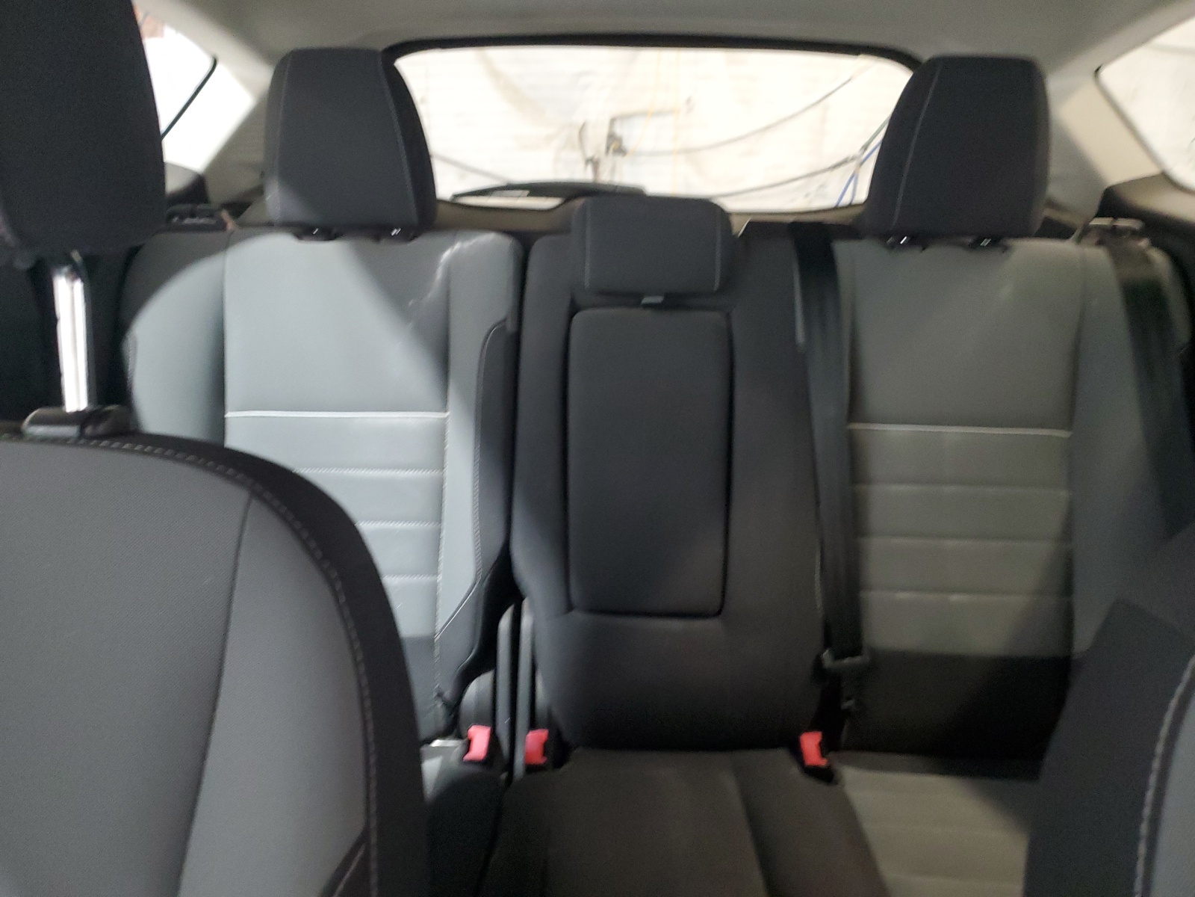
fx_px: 898
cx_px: 598
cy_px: 448
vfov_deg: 53.1
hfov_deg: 67.3
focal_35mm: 26
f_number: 1.5
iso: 340
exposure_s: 1/30
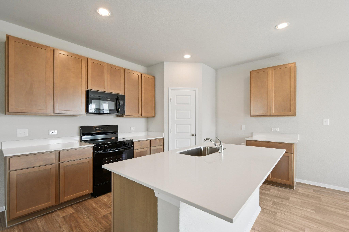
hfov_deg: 100.4
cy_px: 116
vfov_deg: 77.3
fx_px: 145
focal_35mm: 15
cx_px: 174
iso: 400
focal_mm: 10
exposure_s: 1/30
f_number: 8
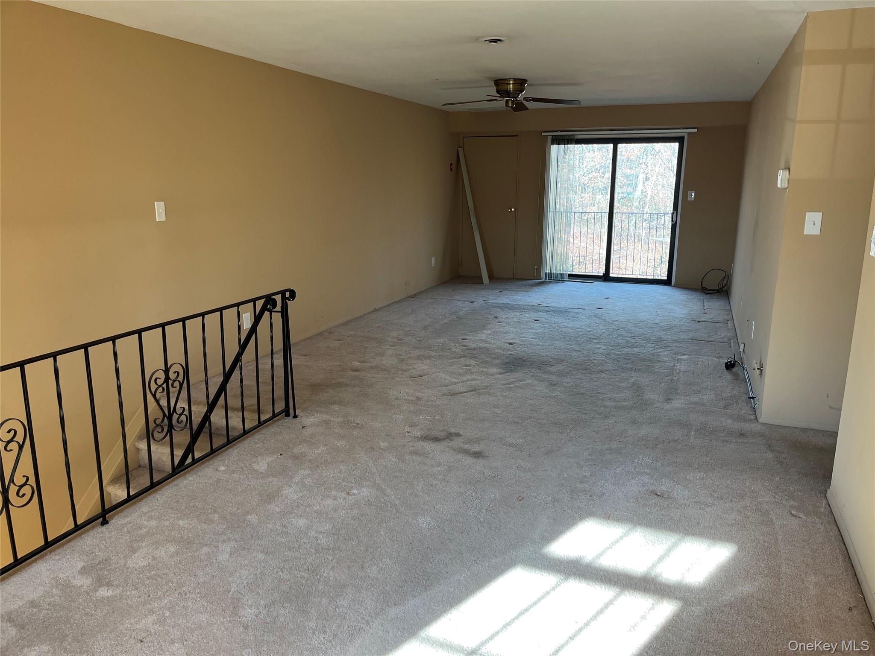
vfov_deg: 53.1
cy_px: 328
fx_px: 657
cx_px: 438
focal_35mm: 26
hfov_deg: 67.3
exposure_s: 1/120
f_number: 1.6
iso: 125
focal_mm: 5.1
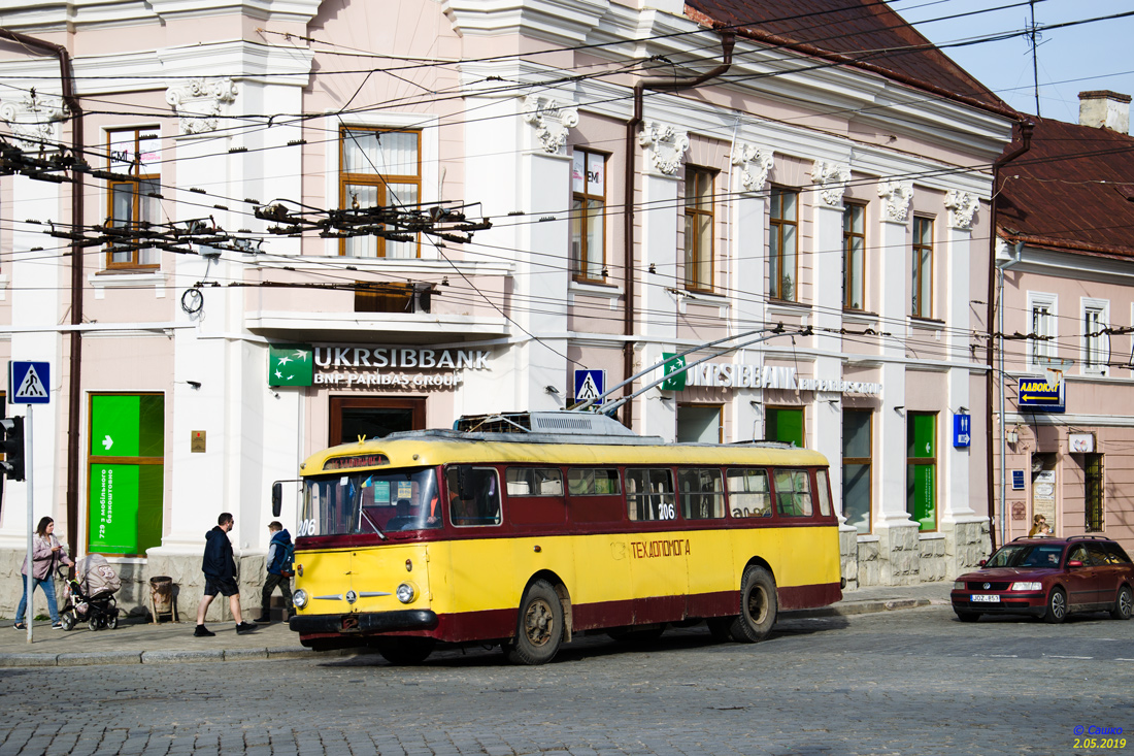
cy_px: 378
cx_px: 567
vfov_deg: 18.9
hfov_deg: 28.1
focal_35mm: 72
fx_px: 2268
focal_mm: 48
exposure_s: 1/400
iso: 100
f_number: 7.1
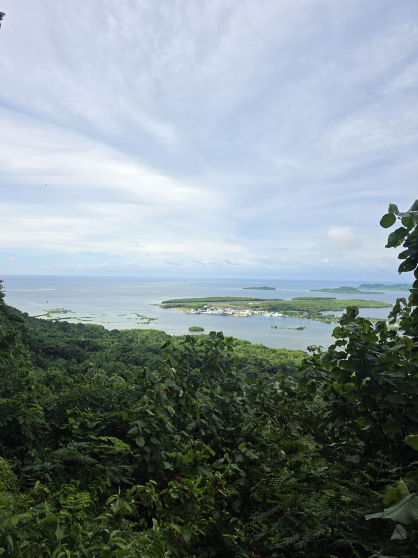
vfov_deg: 73.9
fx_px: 370
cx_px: 209
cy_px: 279
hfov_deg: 58.9
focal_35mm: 23
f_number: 1.7
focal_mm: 6.3
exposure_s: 1/2010
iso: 80
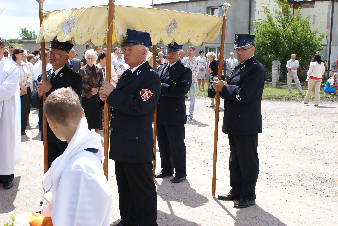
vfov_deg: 32.0
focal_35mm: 42
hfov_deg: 46.3
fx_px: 395
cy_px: 113
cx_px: 169
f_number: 8
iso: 100
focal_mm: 28
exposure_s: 1/160
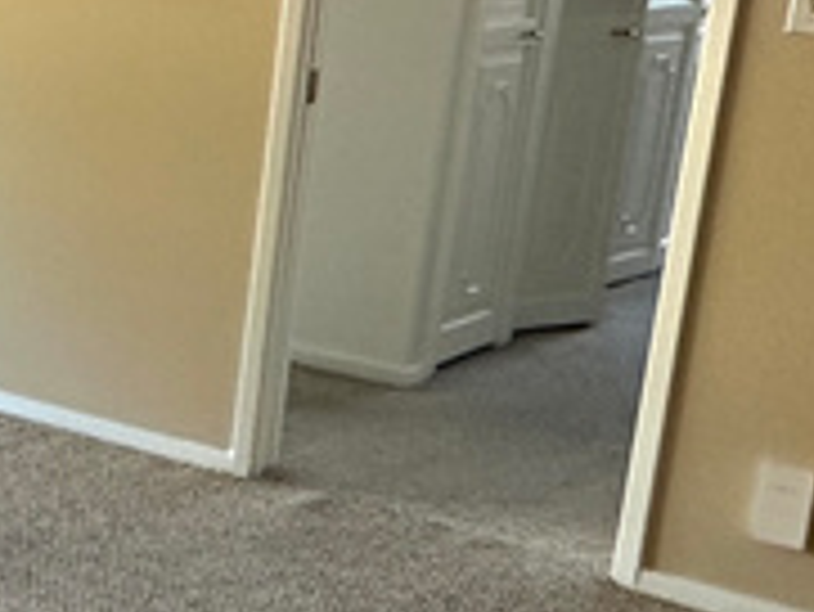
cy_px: 234
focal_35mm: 79
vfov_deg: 18.7
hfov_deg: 19.9
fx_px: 1859
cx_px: -535
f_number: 2.2
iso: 250
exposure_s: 1/99
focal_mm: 2.22
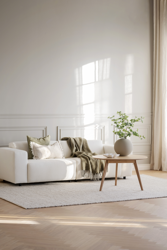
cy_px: 125
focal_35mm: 85
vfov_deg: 23.9
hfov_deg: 16.1
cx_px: 84
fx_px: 591
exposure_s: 1/320
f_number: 2.8
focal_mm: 85
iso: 320
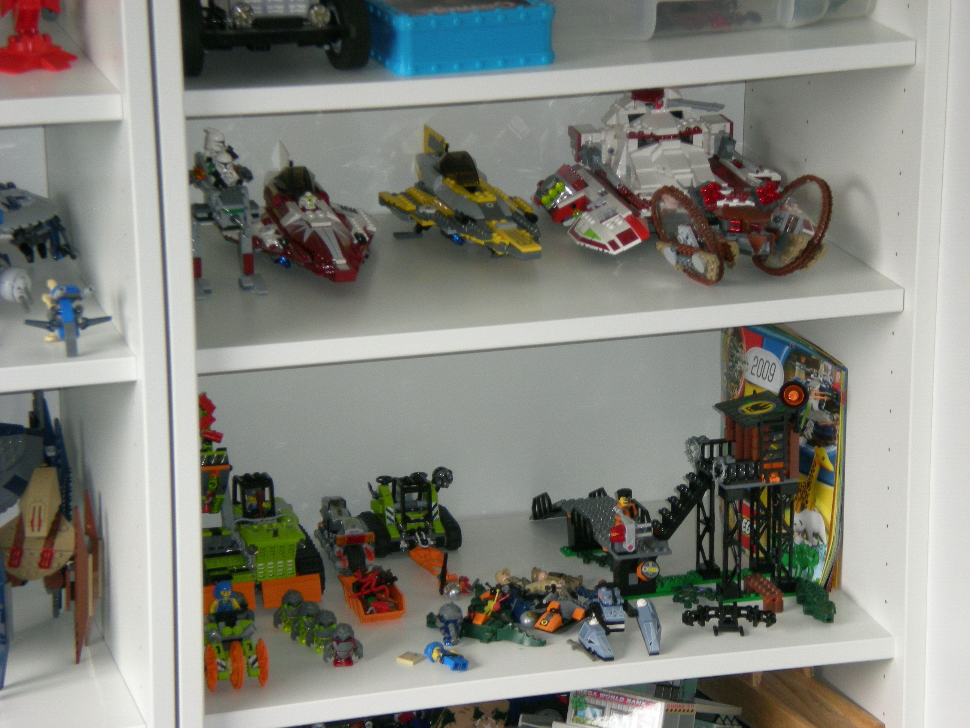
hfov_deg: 17.3
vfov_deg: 13.0
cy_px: 364
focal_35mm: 114
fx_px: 3194
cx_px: 485
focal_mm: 18.9
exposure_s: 1/60
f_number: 5.9
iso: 166
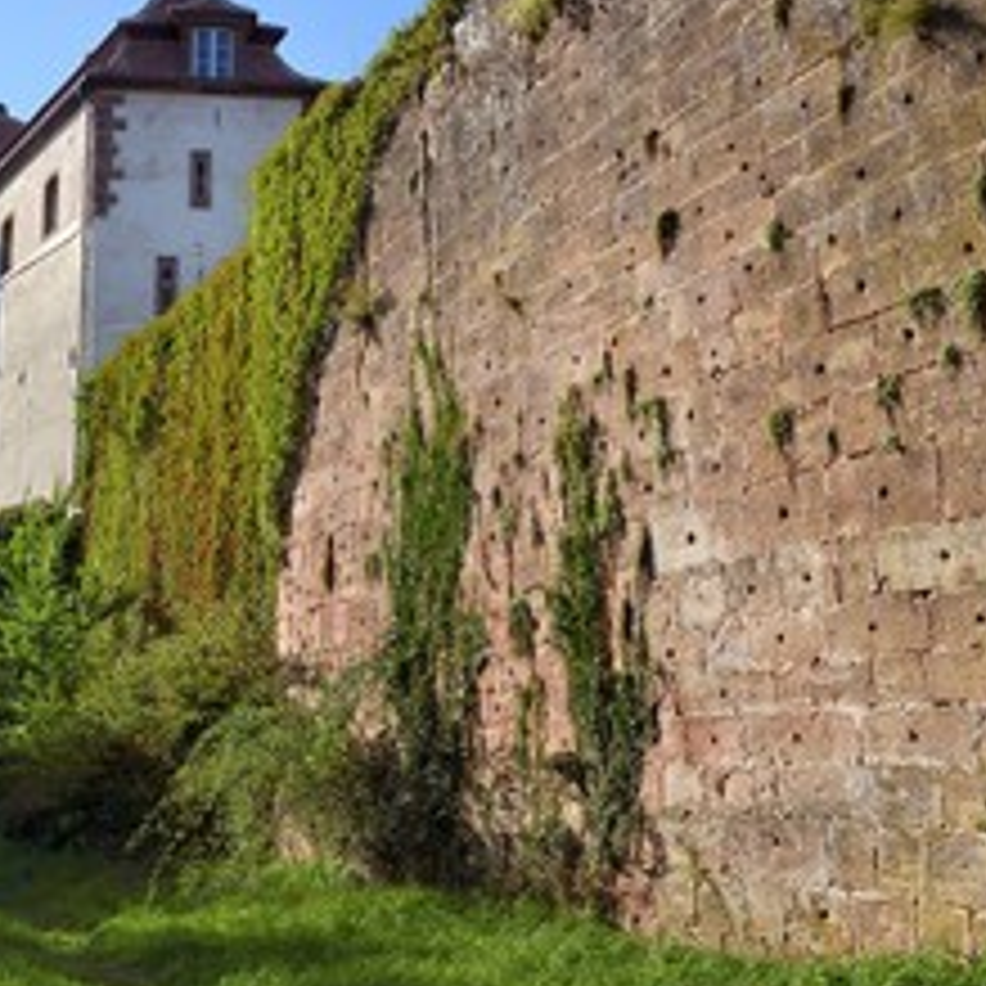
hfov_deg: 34.6
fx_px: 1579
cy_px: 396
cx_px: 401
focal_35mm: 49
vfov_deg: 34.6
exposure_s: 1/250
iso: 200
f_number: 13
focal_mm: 30
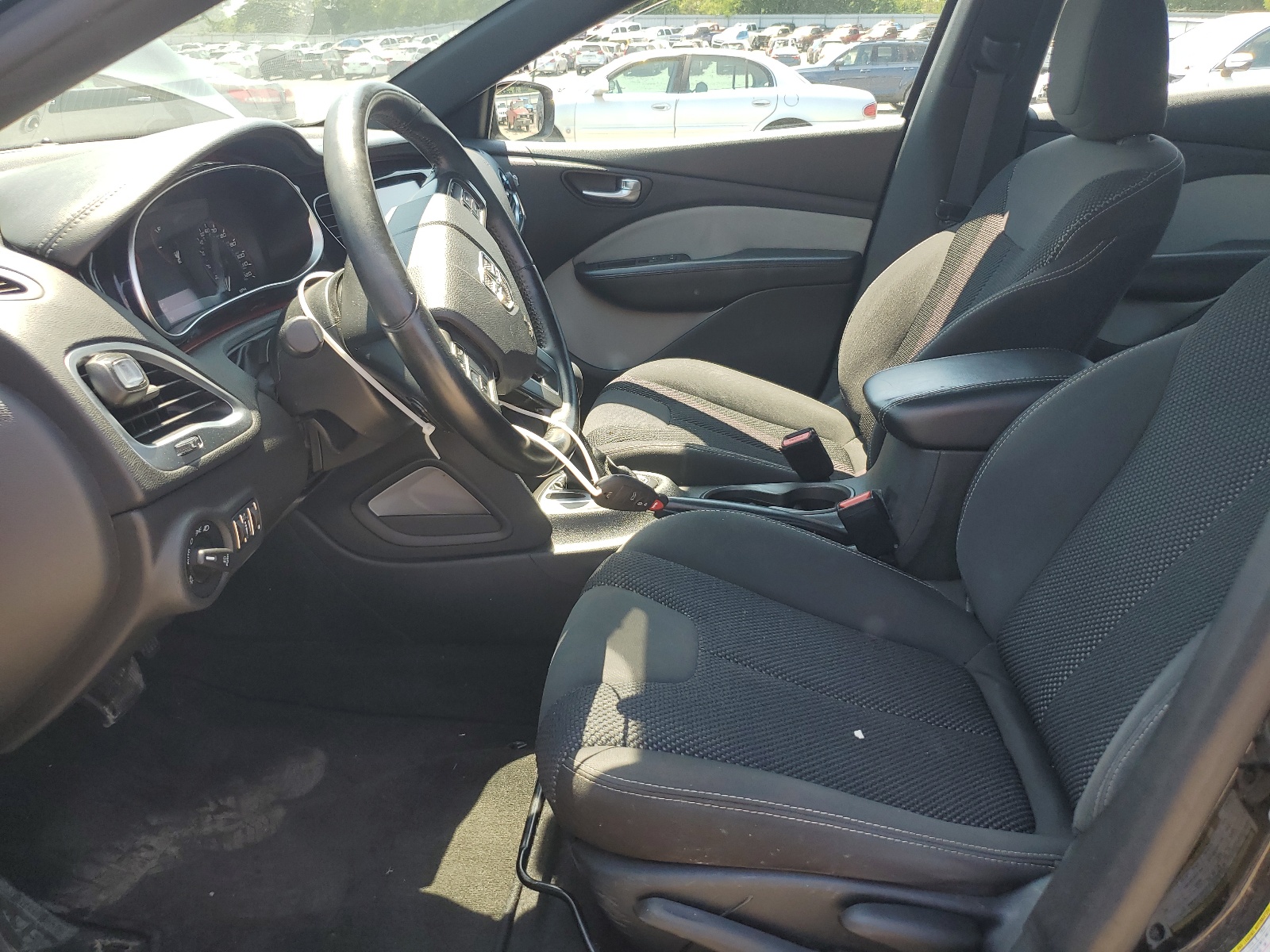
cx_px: 635
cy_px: 476
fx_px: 954
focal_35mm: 26
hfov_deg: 67.3
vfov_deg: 53.1
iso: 50
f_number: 1.5
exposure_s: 1/357
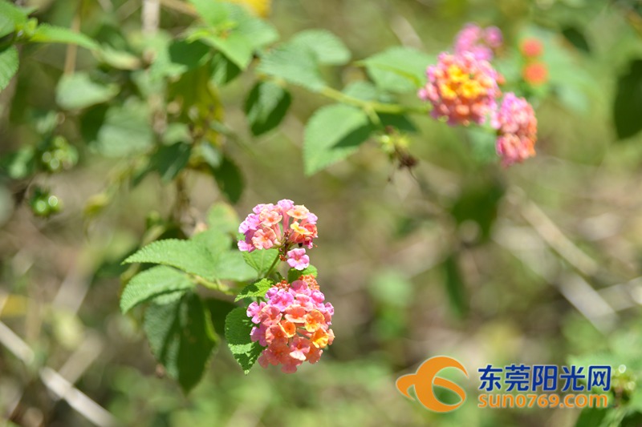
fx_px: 2175
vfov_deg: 11.2
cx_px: 321
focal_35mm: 122
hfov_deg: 16.8
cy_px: 214
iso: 360
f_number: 6.3
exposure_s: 1/1000
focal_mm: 122
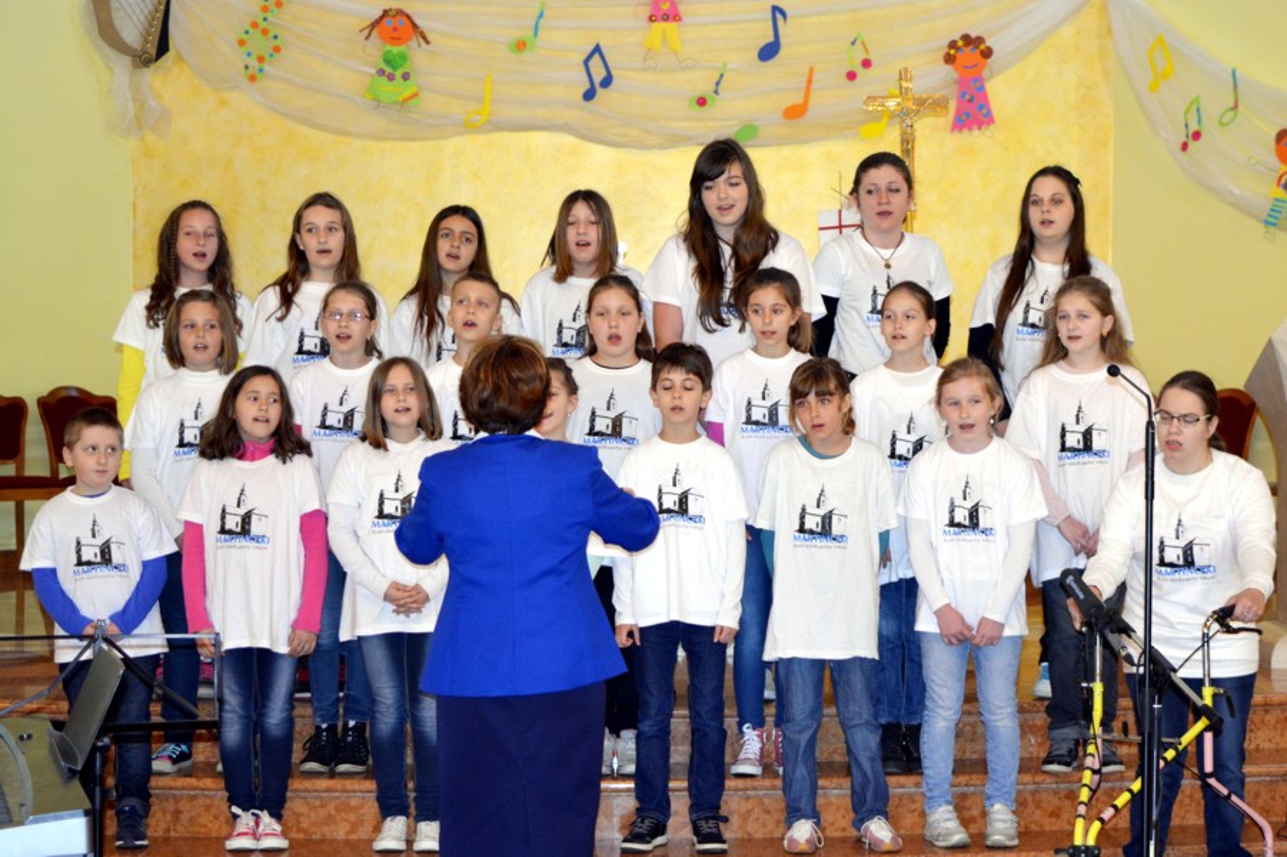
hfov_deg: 29.9
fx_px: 2412
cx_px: 644
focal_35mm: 68
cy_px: 428
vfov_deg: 20.1
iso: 1250
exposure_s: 1/60
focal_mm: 45
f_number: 5
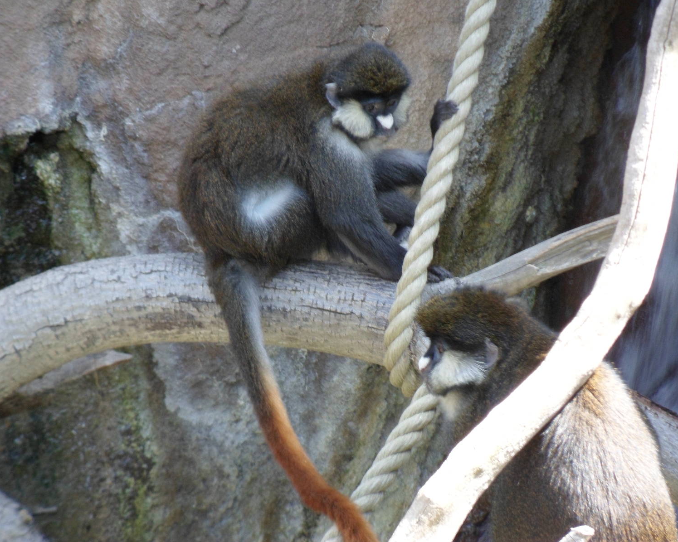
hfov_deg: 6.9
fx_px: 5659
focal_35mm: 282
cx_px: 361
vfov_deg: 5.5
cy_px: 271
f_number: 5.9
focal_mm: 46.8
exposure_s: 1/60
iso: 160
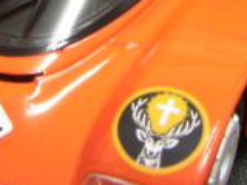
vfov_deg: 9.6
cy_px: -42
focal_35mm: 152
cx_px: 91
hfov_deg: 13.0
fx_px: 1085
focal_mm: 6.3
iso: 200
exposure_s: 1/20
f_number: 3.4
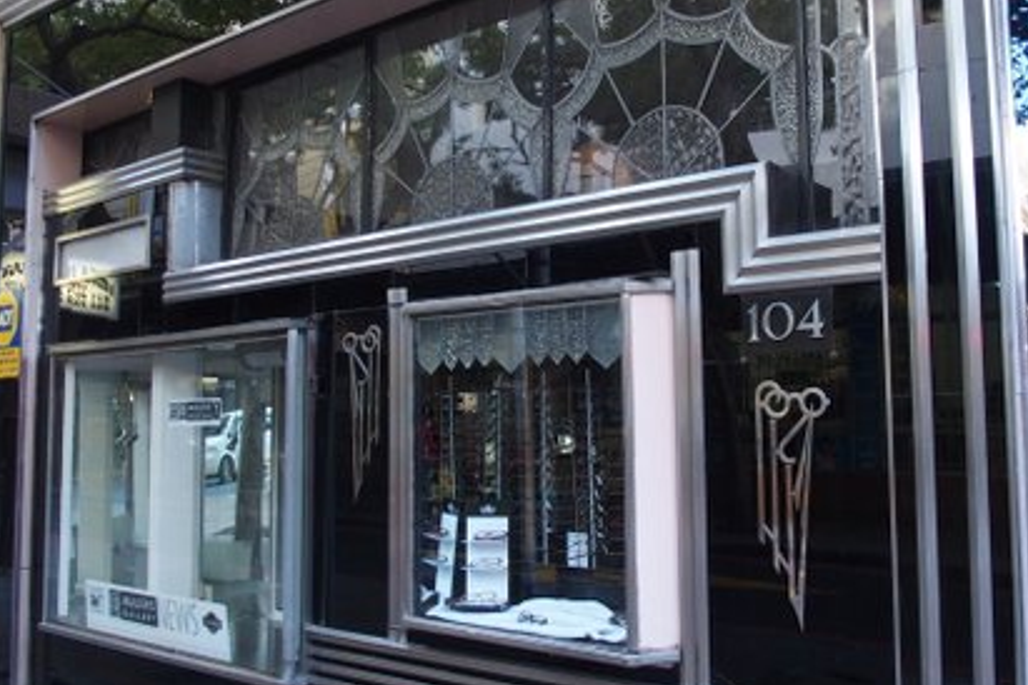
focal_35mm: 34
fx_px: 971
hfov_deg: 55.5
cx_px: 595
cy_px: 328
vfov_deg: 38.9
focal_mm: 6
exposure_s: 1/30
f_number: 2.8
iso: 250
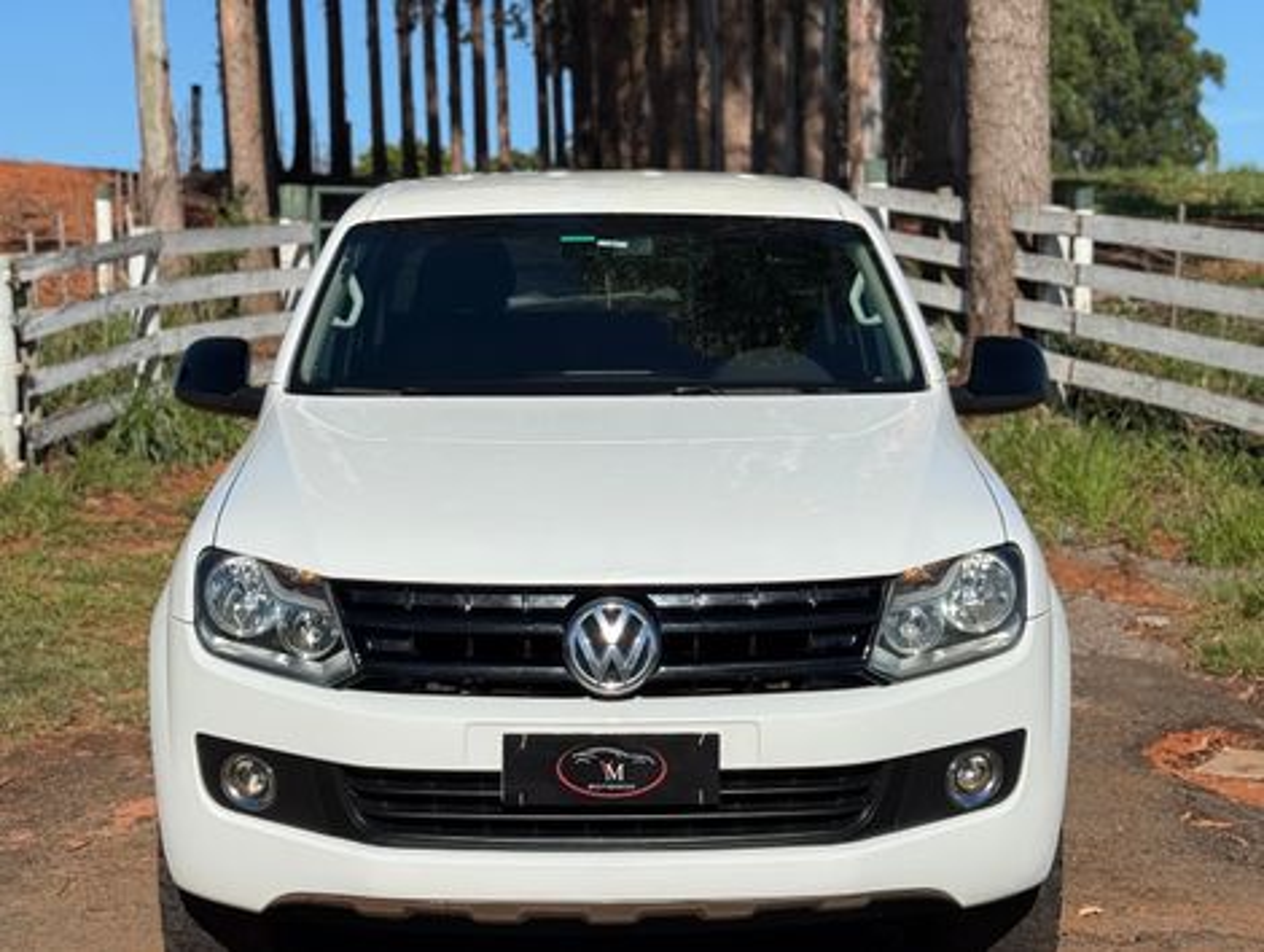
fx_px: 1755
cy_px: 476
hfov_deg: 39.6
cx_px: 632
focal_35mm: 48
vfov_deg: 30.3
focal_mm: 6.76
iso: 64
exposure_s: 1/8772
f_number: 1.78
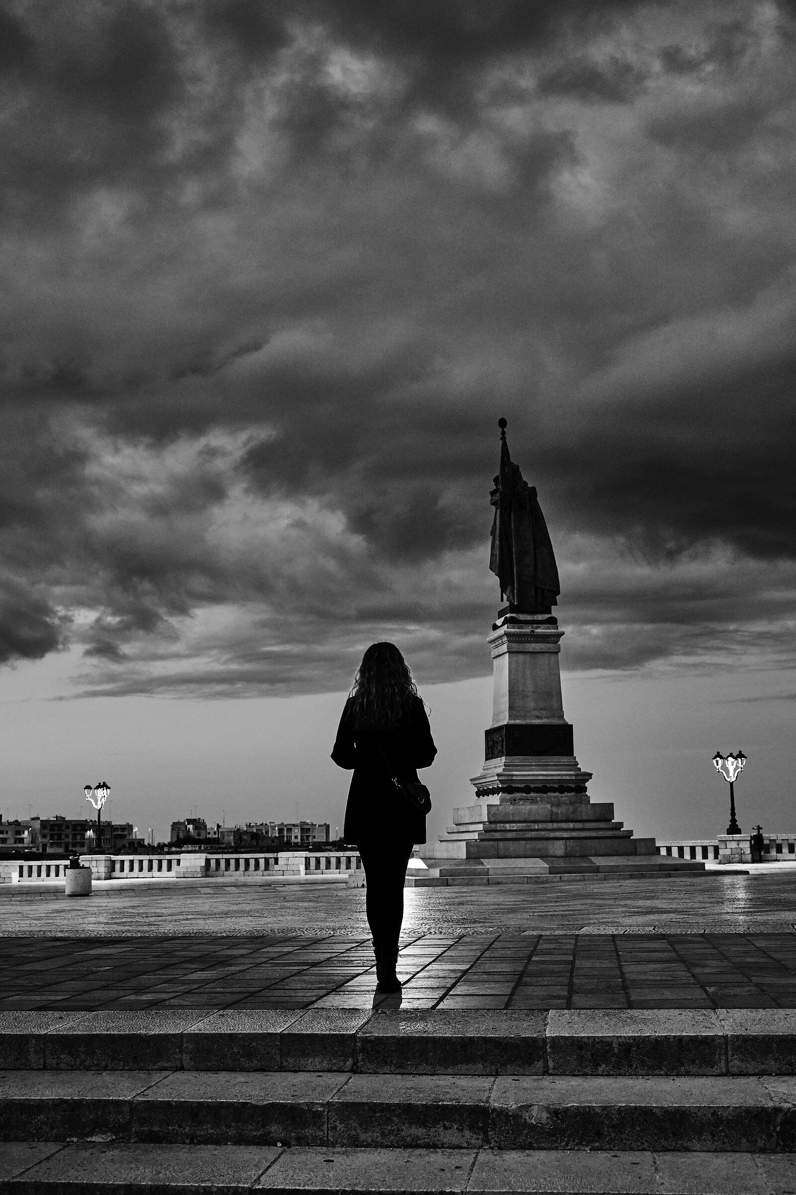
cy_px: 598
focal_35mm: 42
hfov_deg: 31.9
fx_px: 1393
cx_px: 398
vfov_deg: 46.4
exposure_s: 1/50
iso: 1800
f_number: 5.6
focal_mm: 42
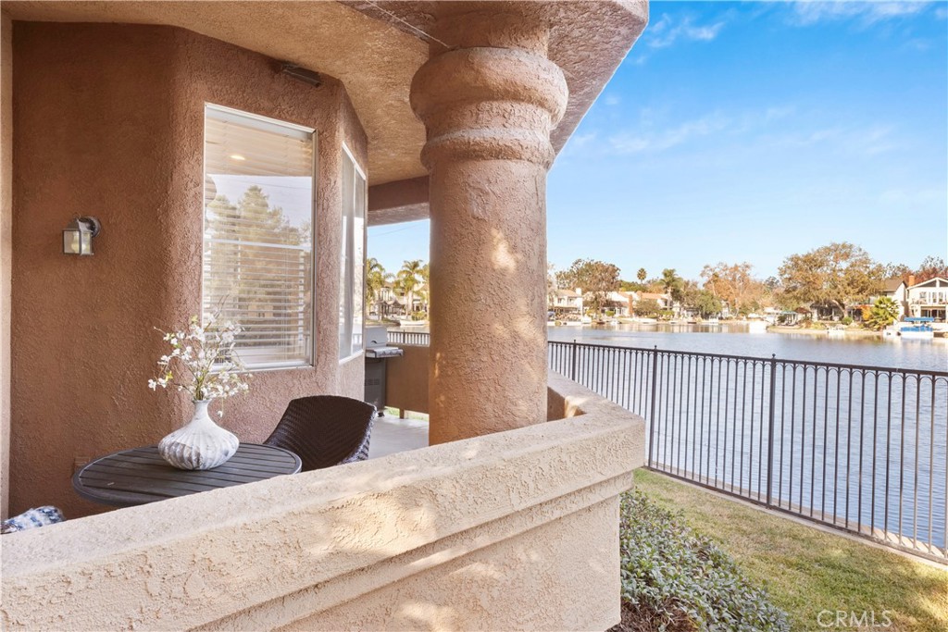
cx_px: 474
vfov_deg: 53.1
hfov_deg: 73.7
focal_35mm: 24
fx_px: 632
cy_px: 316
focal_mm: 24
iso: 100
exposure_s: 4
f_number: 22
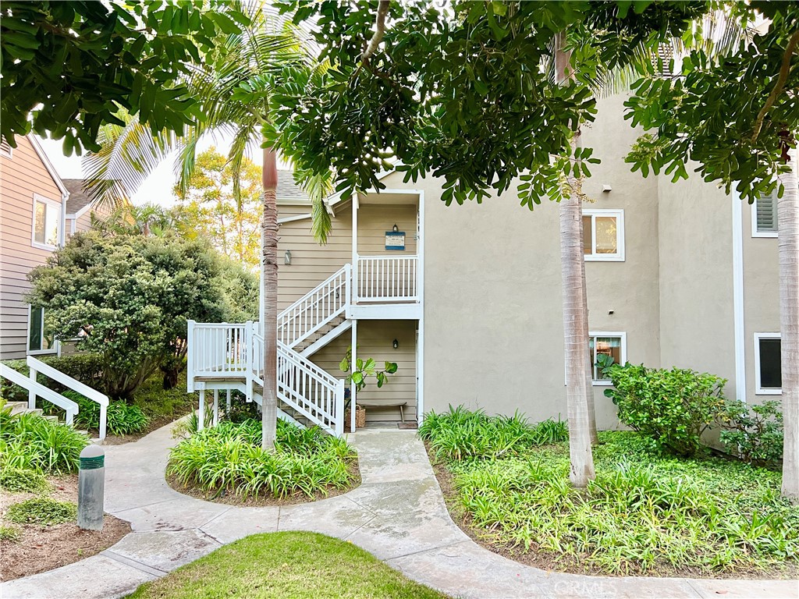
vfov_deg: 53.1
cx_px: 400
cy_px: 300
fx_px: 600
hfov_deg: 67.3
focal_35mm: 26
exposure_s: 1/94
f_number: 1.5
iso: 125
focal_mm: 5.7
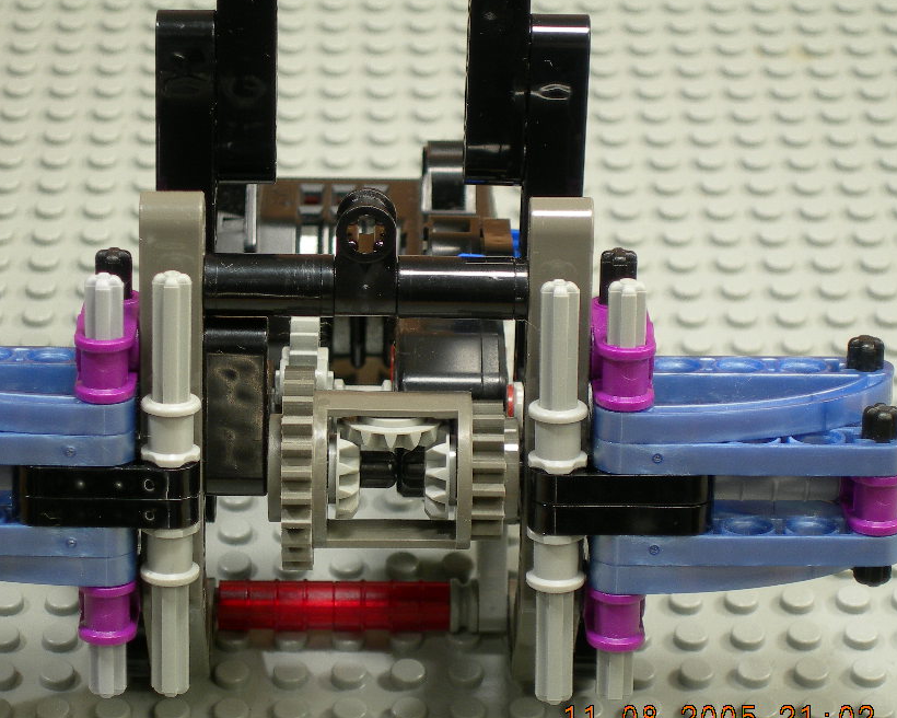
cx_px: 401
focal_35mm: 139
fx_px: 3690
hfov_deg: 13.9
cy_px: 386
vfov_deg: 11.1
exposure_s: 1/5.2
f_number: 4.9
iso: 50
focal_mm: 23.4
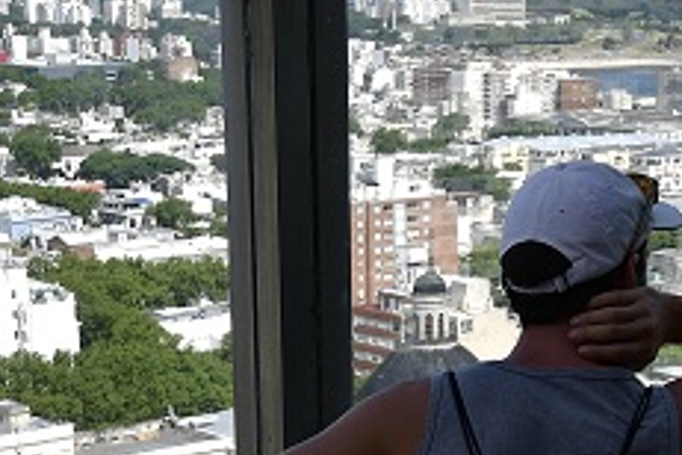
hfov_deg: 19.5
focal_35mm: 104
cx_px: 481
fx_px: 1970
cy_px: 567
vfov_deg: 12.8
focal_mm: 16
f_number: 3.5
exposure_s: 1/640
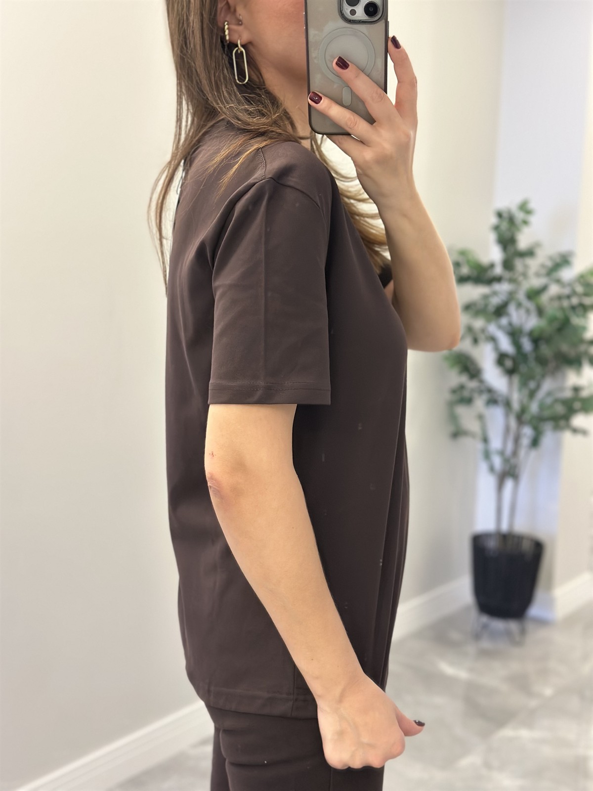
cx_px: 296
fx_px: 1096
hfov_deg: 30.3
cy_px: 396
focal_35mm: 48
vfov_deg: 39.7
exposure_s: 1/33
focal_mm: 6.86
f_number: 1.78
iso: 320
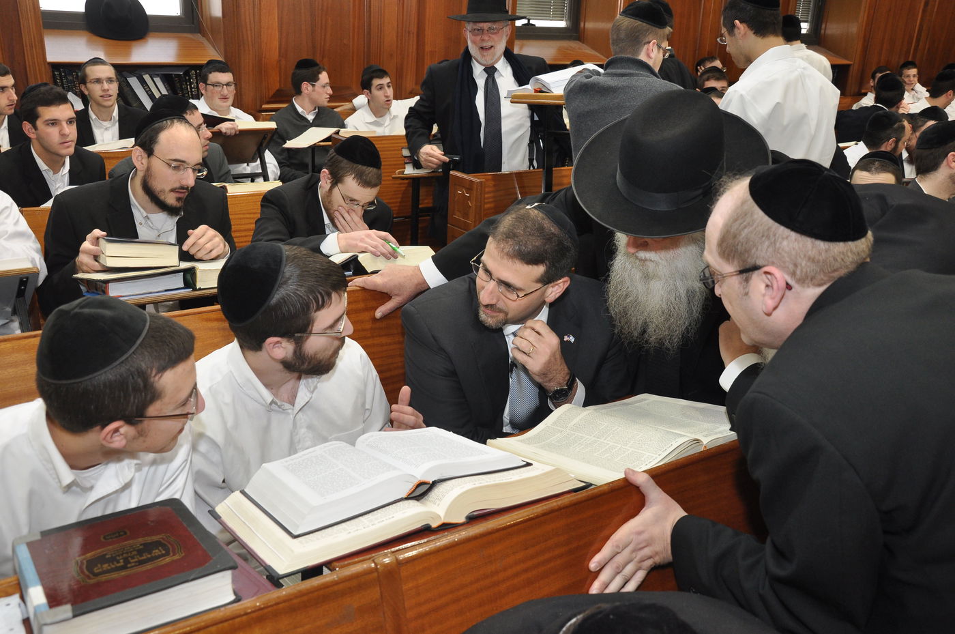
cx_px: 478
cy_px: 317
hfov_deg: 53.2
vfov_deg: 36.8
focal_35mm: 36
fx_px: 954
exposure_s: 1/80
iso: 640
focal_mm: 24
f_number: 5.6
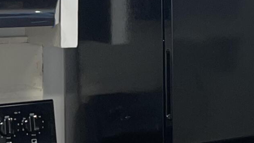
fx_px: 916
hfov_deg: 14.0
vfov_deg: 8.8
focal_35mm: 136
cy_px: -23
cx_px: 458
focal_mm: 5.1
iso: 40
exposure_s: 1/30
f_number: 1.6
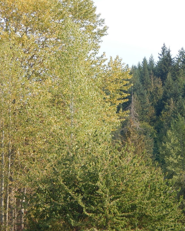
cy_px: 99
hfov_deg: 9.0
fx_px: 1170
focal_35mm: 171
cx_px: 108
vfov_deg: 11.3
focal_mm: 20.5
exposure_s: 1/400
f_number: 4.6
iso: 125
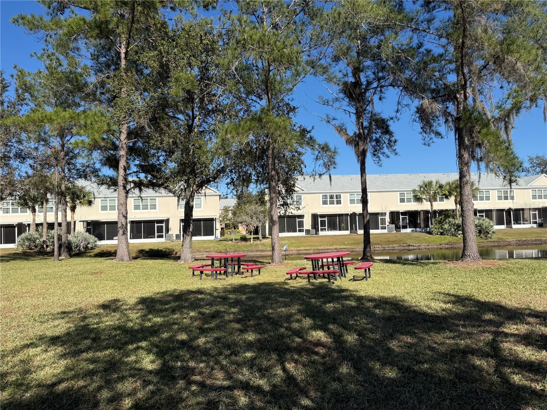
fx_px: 379
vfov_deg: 56.8
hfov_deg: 71.6
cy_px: 205
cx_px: 274
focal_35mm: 24
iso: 80
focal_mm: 6.76
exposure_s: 1/4673
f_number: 1.78
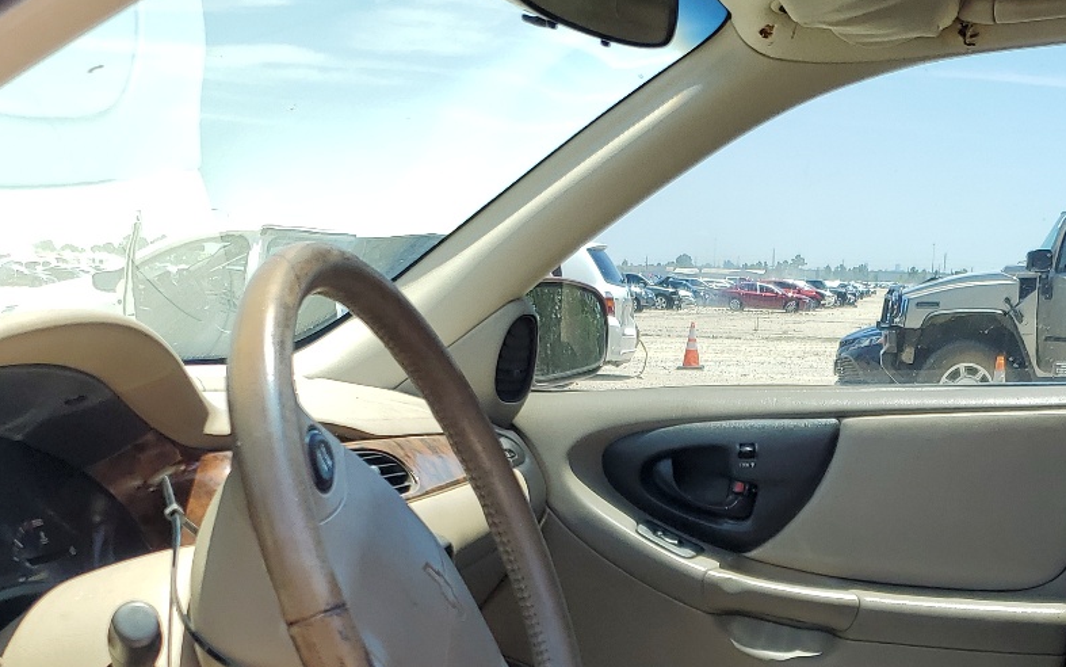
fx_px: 1627
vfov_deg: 21.8
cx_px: 735
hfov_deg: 35.8
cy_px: 754
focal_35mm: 56
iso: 50
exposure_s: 1/769
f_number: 1.5
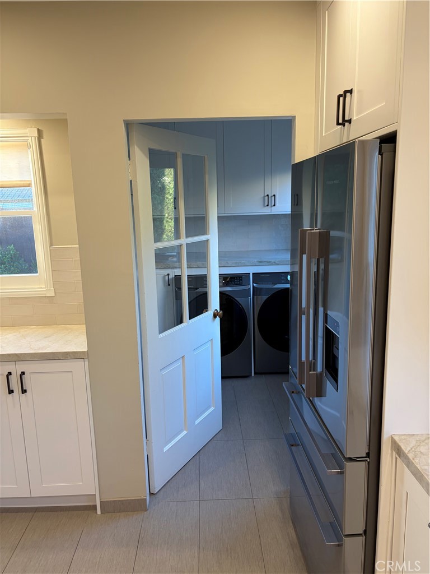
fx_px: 431
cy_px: 287
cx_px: 215
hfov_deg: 53.1
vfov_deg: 67.3
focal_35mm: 26
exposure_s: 1/60
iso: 64
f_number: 1.6
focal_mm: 5.96
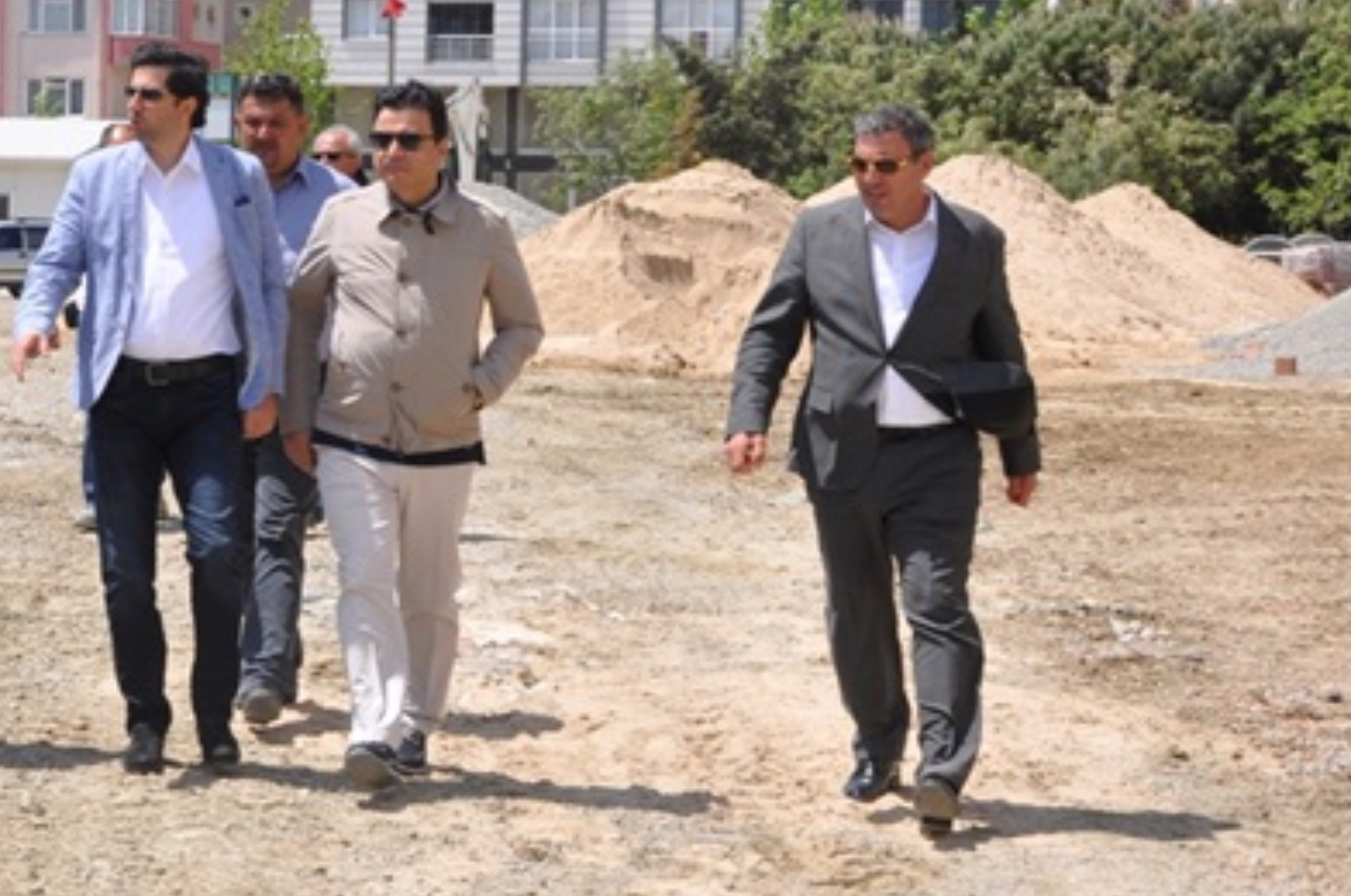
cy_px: 267
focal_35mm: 107
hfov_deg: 18.8
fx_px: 4010
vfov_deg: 12.7
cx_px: 145
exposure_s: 1/400
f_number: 10
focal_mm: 35
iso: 200
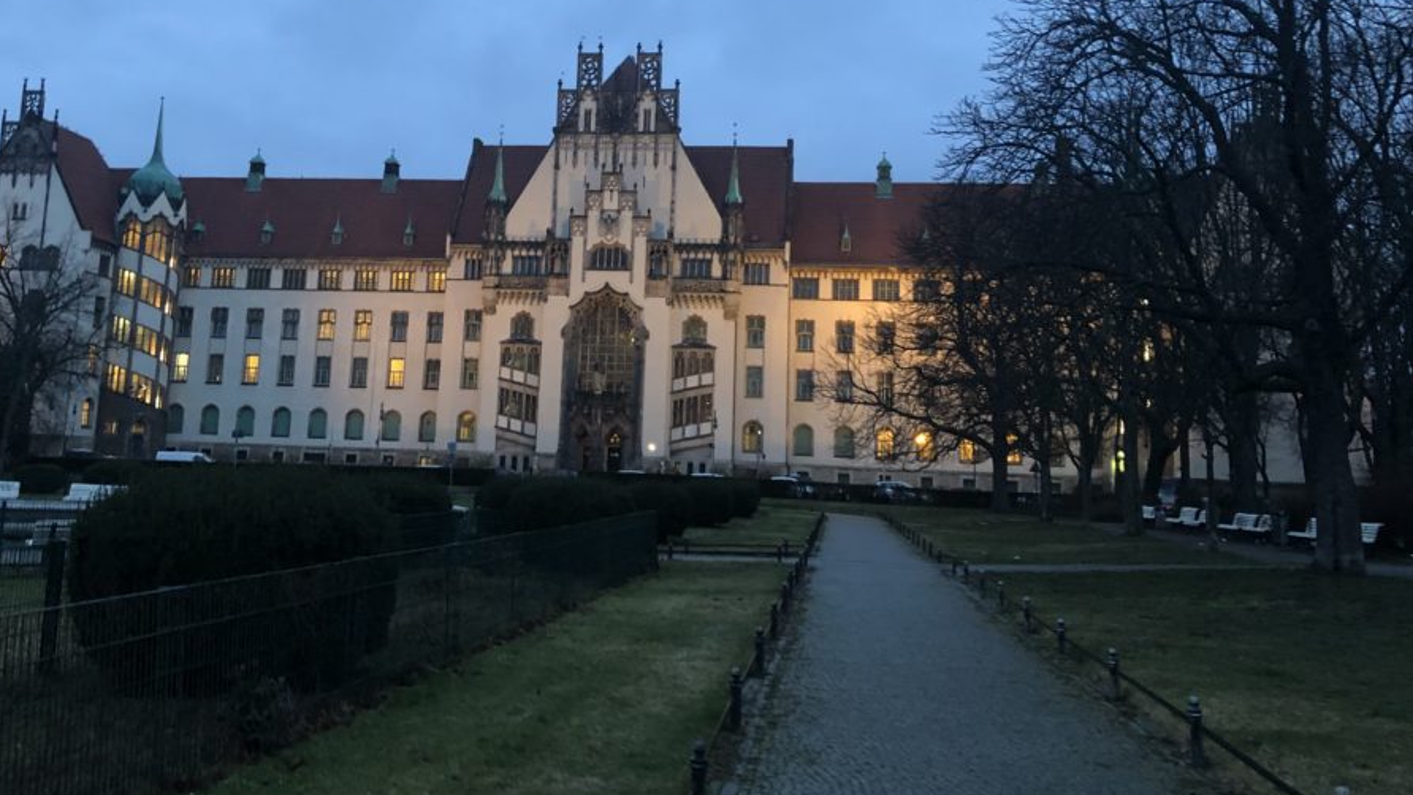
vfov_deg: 33.4
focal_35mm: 35
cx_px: 672
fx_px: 1312
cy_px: 257
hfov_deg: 56.6
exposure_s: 1/10
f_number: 1.8
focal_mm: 3.99
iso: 100
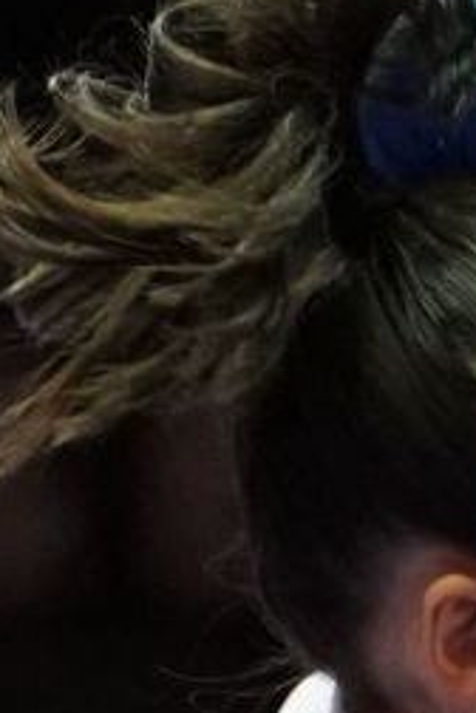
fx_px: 33516
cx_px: 1524
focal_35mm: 1690
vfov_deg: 1.2
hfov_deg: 0.8
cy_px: 1434
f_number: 2.8
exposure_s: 1/1000
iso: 4000
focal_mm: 158
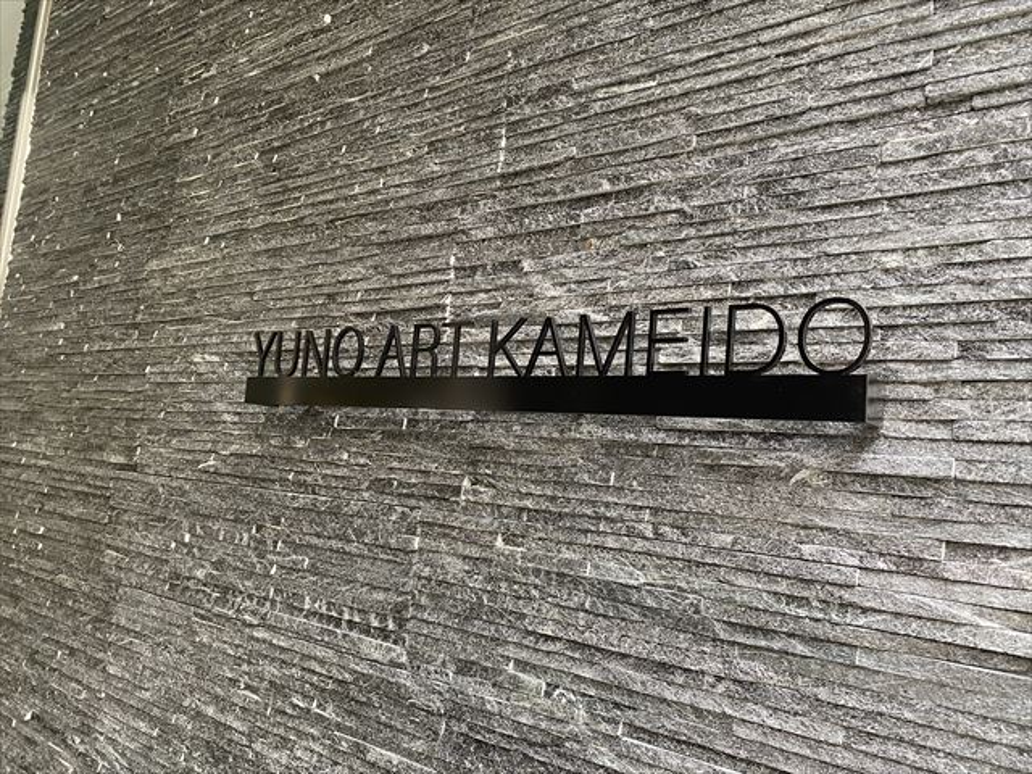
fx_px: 775
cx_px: 516
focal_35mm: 26
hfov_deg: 67.3
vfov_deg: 53.1
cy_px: 387
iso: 125
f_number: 1.8
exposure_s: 1/82
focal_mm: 4.25
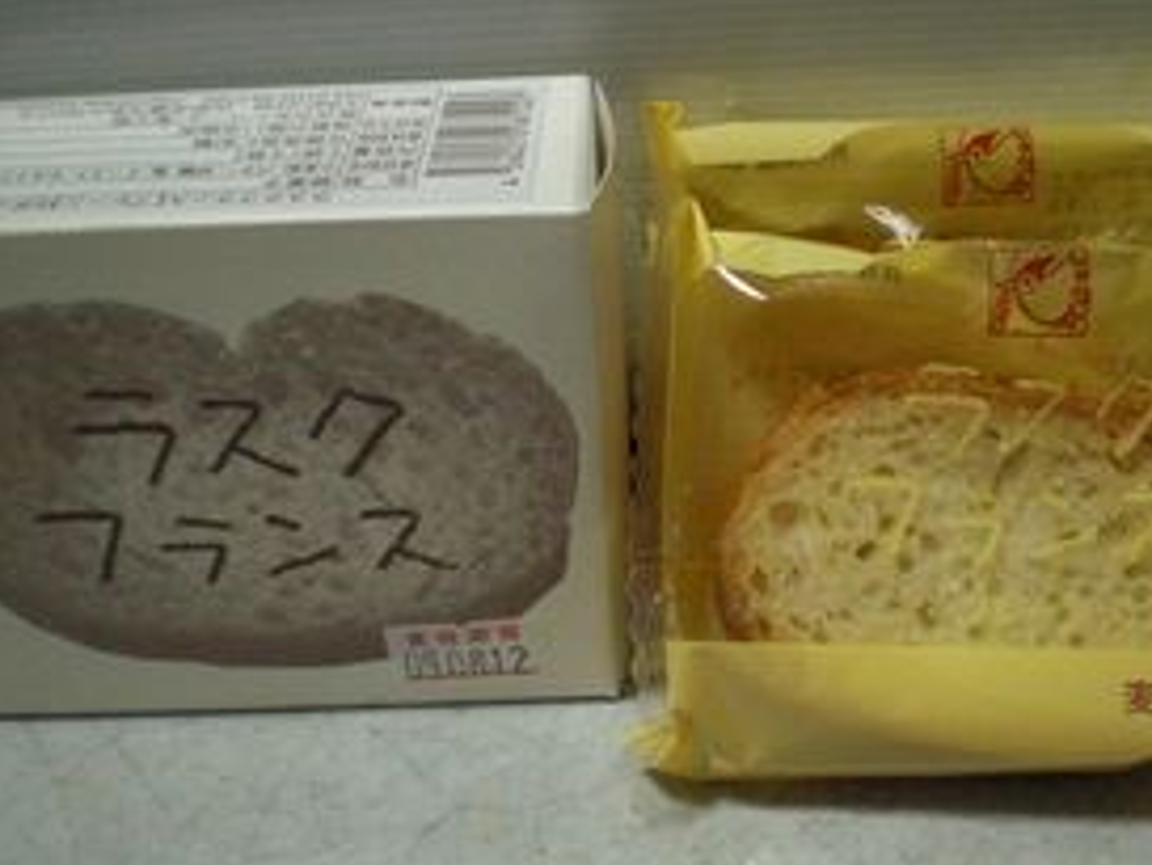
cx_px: 644
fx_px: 1598
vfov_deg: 30.3
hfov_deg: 39.6
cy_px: 445
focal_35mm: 48
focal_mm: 6.3
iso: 800
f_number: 3.1
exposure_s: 1/80
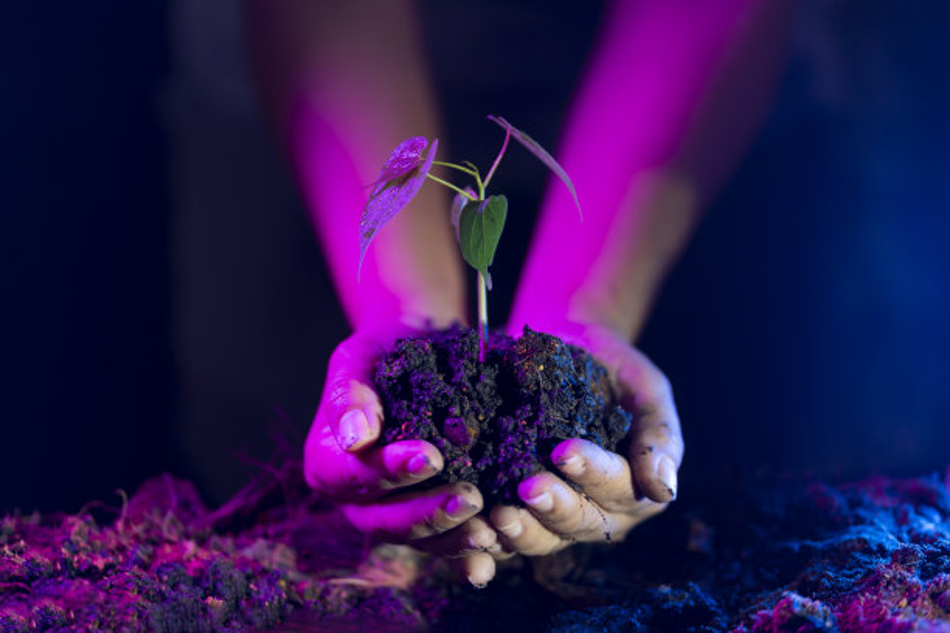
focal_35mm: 85
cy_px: 316
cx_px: 475
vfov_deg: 16.1
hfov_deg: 23.9
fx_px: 2243
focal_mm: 85
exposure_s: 1/80
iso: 250
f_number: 1.8
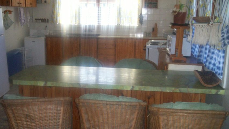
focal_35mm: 47
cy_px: 73
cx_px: 112
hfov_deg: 43.7
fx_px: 285
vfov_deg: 25.4
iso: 140
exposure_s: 1/64
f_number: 4.5
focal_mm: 5.9
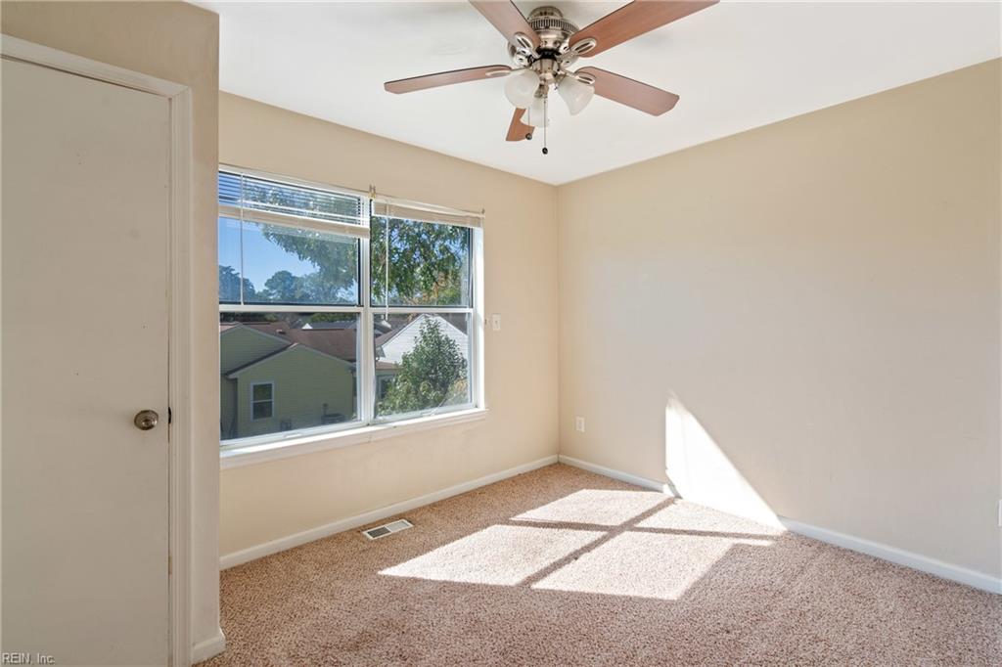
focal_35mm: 16
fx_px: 445
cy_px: 334
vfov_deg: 73.7
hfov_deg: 96.8
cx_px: 501
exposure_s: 1/30
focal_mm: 16
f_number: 8
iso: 400
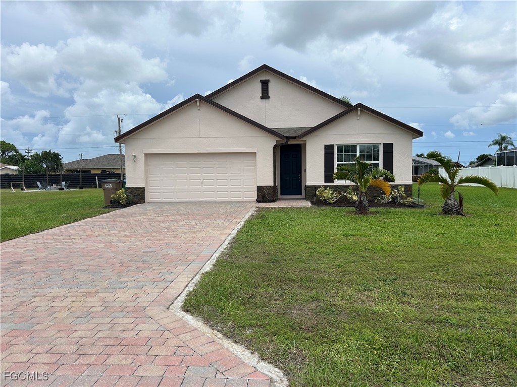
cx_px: 258
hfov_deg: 67.3
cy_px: 194
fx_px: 388
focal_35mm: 26
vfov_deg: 53.1
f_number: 1.5
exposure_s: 1/6211
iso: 50
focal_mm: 5.7
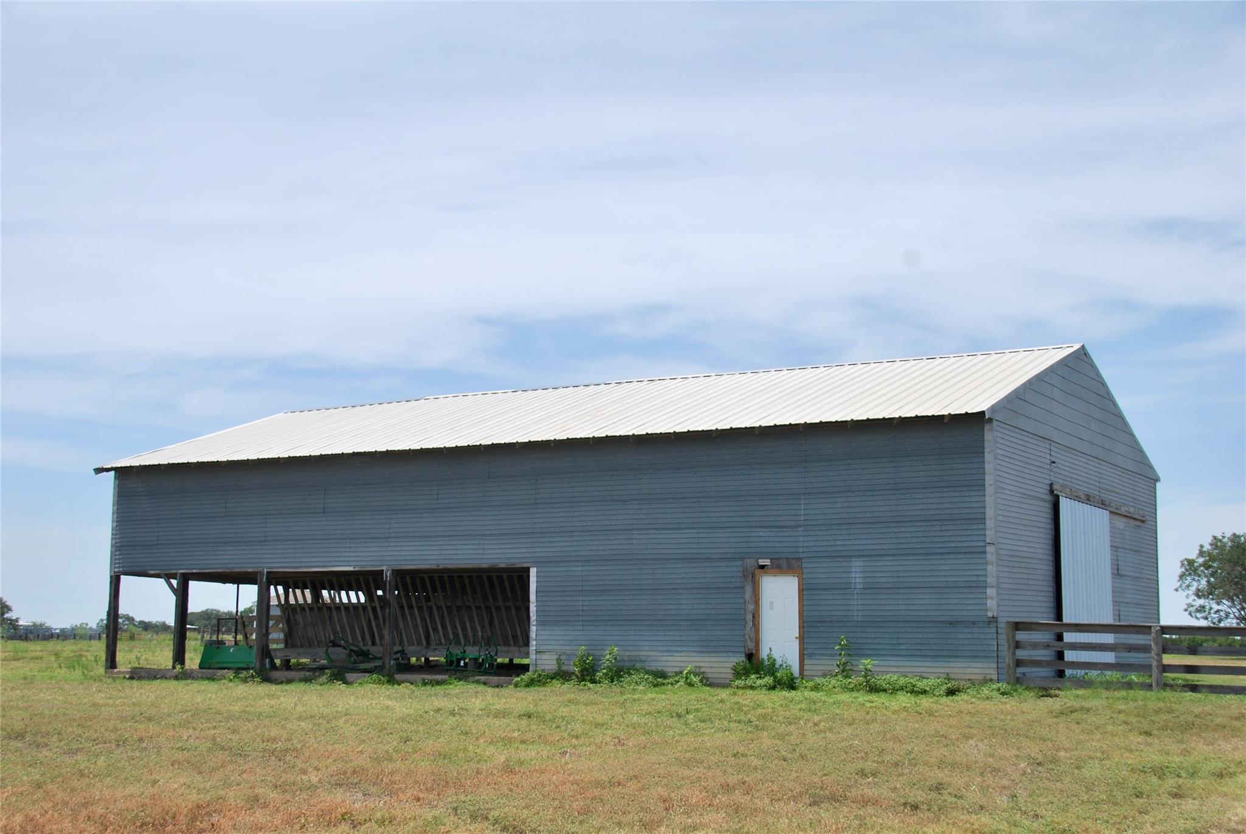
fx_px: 1663
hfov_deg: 41.1
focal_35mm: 48
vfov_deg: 28.1
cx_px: 623
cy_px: 417
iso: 100
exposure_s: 1/250
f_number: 8
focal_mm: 32
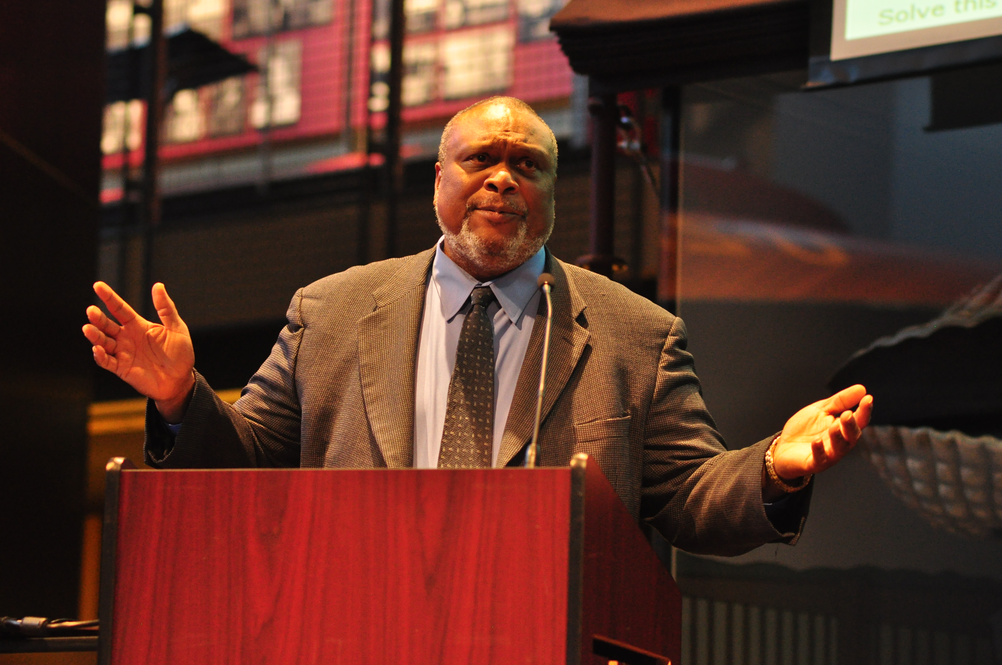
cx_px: 501
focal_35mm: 128
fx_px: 3544
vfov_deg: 10.7
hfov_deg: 16.1
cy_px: 332
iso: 1250
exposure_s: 1/80
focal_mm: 85
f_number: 2.5
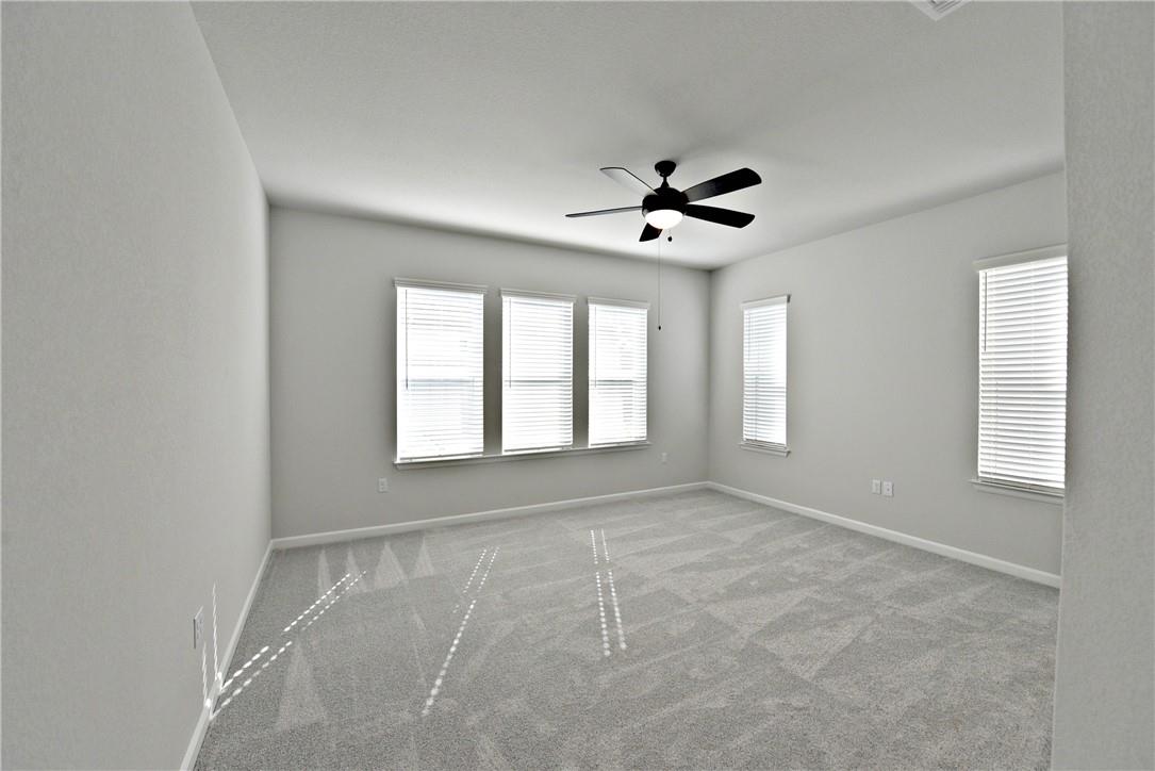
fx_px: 449
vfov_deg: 81.2
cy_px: 386
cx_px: 578
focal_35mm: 14
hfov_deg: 104.2
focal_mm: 14
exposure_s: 1/160
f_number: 6.3
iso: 400
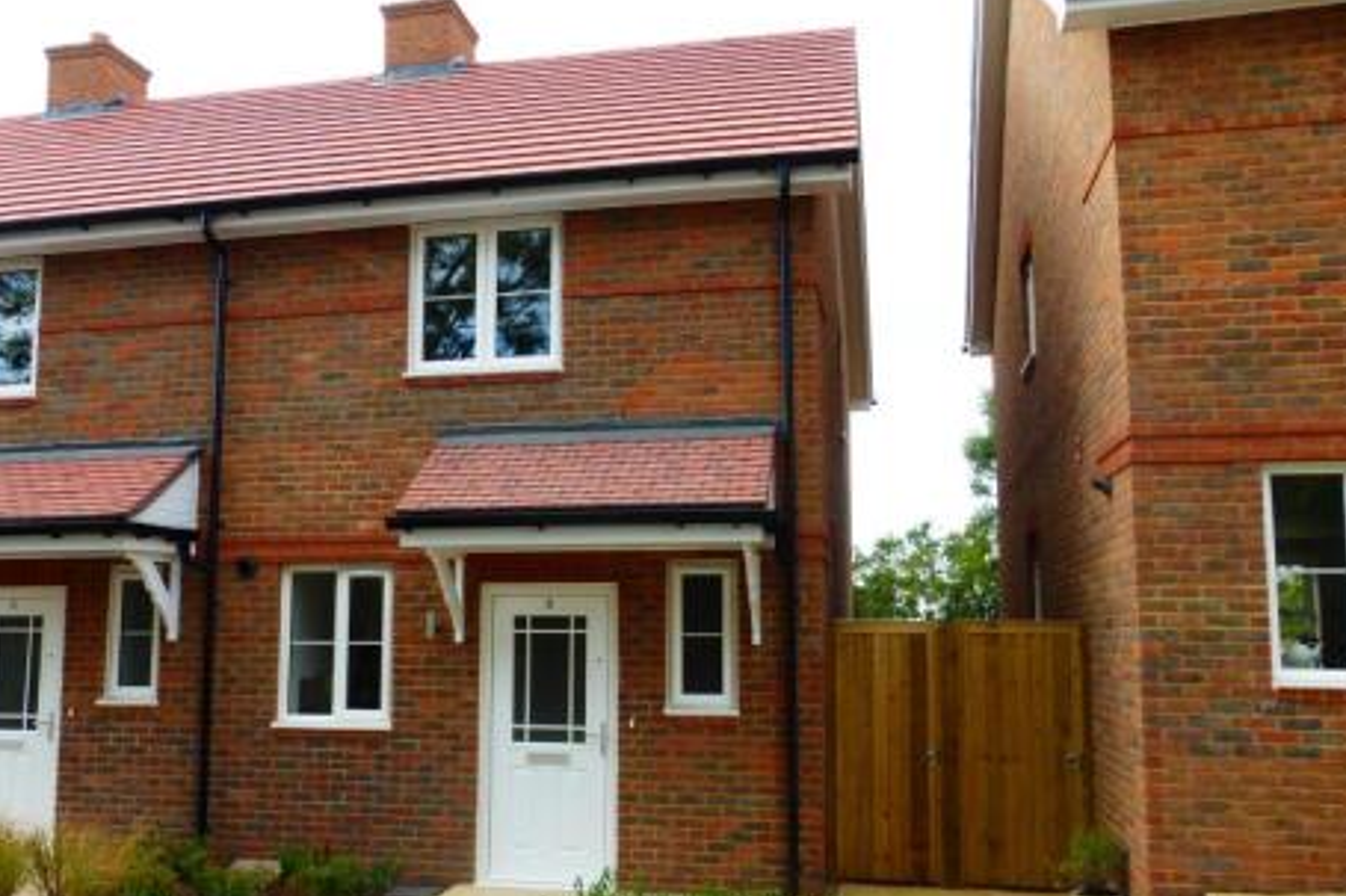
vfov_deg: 41.1
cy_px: 475
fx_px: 1196
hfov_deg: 58.7
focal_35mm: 32
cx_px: 620
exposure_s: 1/160
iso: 100
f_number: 4
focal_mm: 4.3
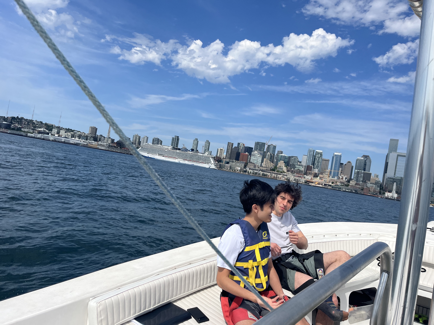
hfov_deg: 67.3
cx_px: 217
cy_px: 162
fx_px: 326
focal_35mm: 26
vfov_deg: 53.1
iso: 50
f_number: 1.6
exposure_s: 1/6494
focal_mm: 5.1
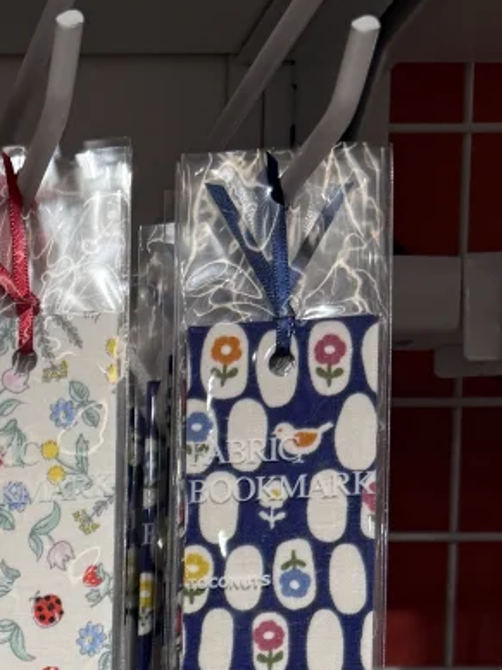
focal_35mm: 89
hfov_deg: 15.1
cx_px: -290
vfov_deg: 19.0
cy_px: 1046
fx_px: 1721
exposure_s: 1/358
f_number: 1.78
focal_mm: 6.76
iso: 80
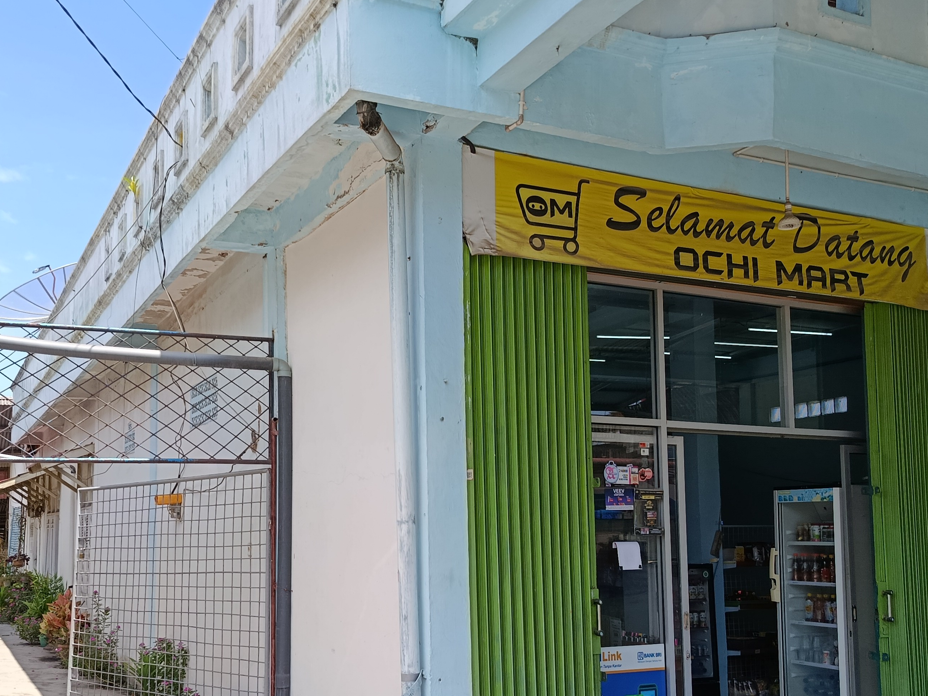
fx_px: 992
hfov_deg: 50.1
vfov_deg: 38.3
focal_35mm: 37
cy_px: 447
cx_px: 426
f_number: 1.7
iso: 50
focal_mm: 5.24
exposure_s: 1/306
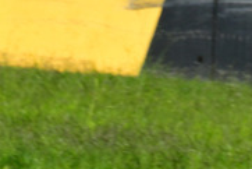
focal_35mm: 2523
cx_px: 156
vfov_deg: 0.5
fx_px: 17675
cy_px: 284
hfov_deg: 0.8
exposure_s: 1/640
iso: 500
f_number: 13
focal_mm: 380
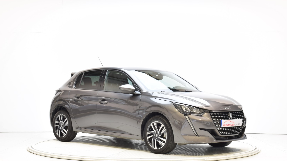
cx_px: 145
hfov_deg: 31.4
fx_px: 510
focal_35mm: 67
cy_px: 95
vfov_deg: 18.0
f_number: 10
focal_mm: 42
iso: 100
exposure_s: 1/1.6
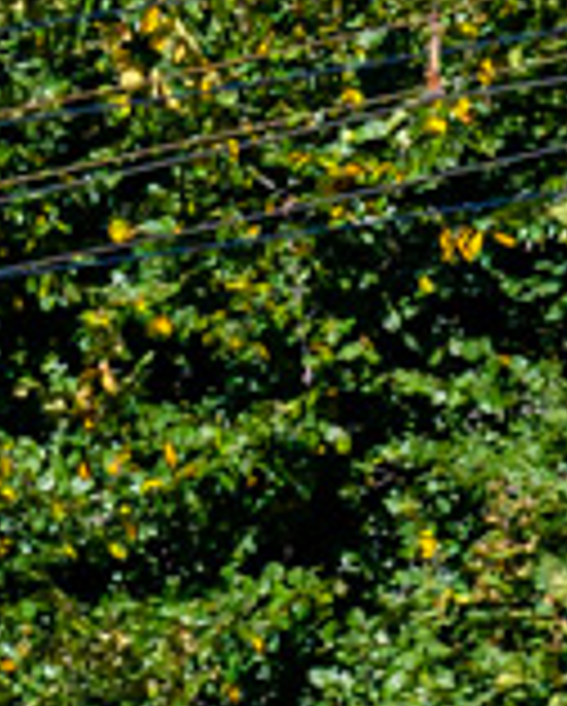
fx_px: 15744
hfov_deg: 2.0
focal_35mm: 752
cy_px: 630
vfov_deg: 2.6
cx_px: 2052
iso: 200
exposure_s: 1/800
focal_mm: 70
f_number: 8
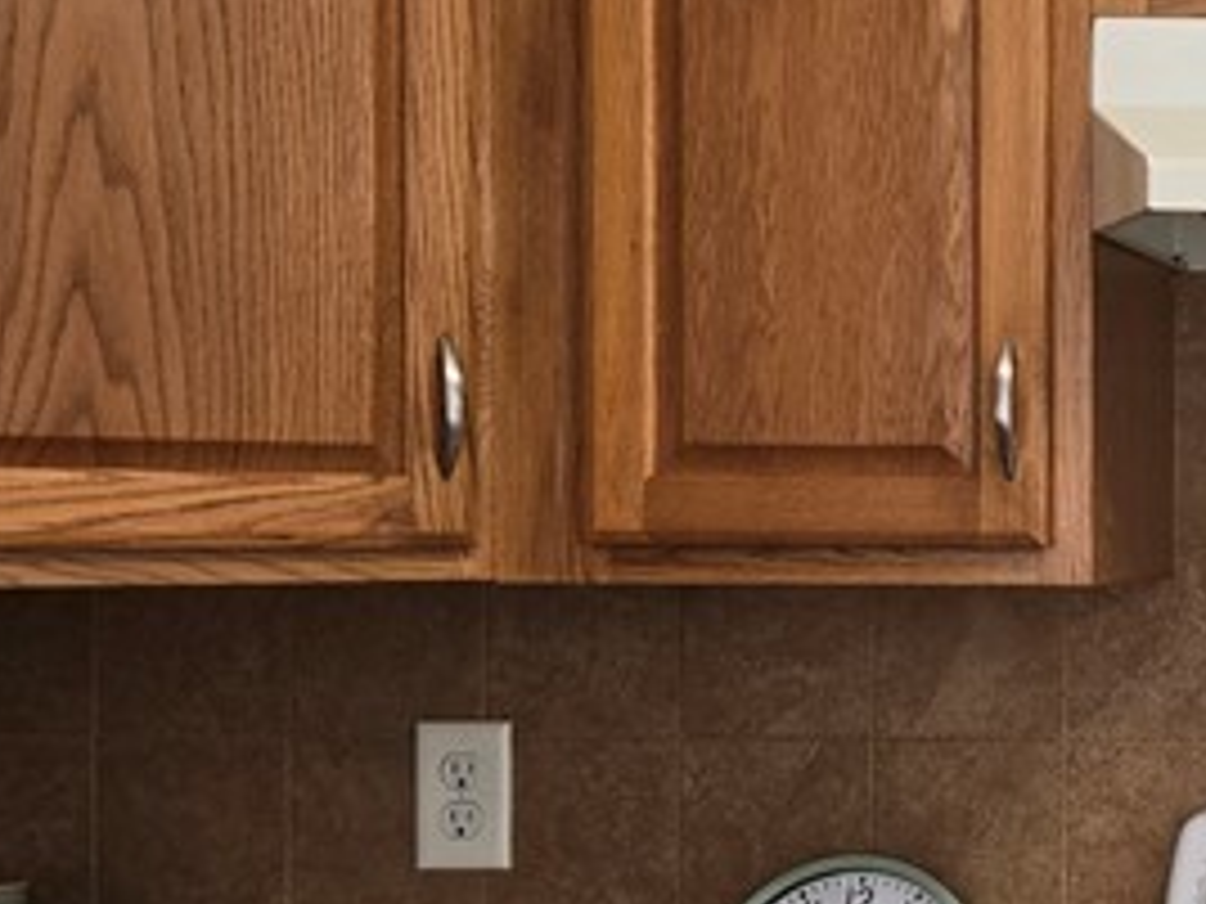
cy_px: 553
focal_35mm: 88
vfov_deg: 16.8
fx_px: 3066
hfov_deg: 19.7
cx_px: 1728
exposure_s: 1/120
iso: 125
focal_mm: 5.4
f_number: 1.8
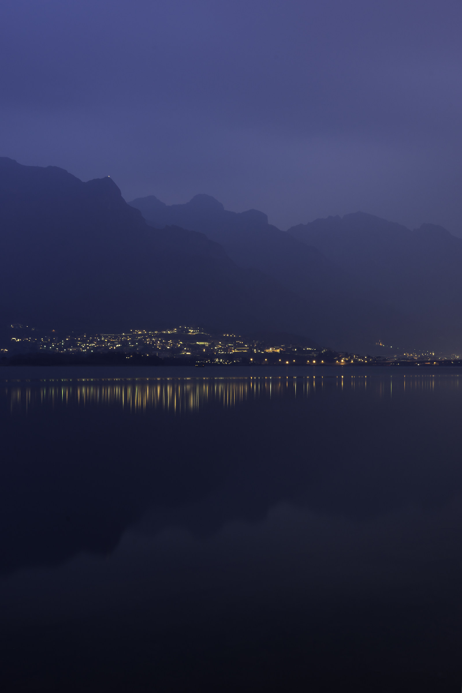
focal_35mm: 56
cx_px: 231
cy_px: 346
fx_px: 1078
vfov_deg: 35.6
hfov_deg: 24.2
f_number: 13
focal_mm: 56
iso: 100
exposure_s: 25
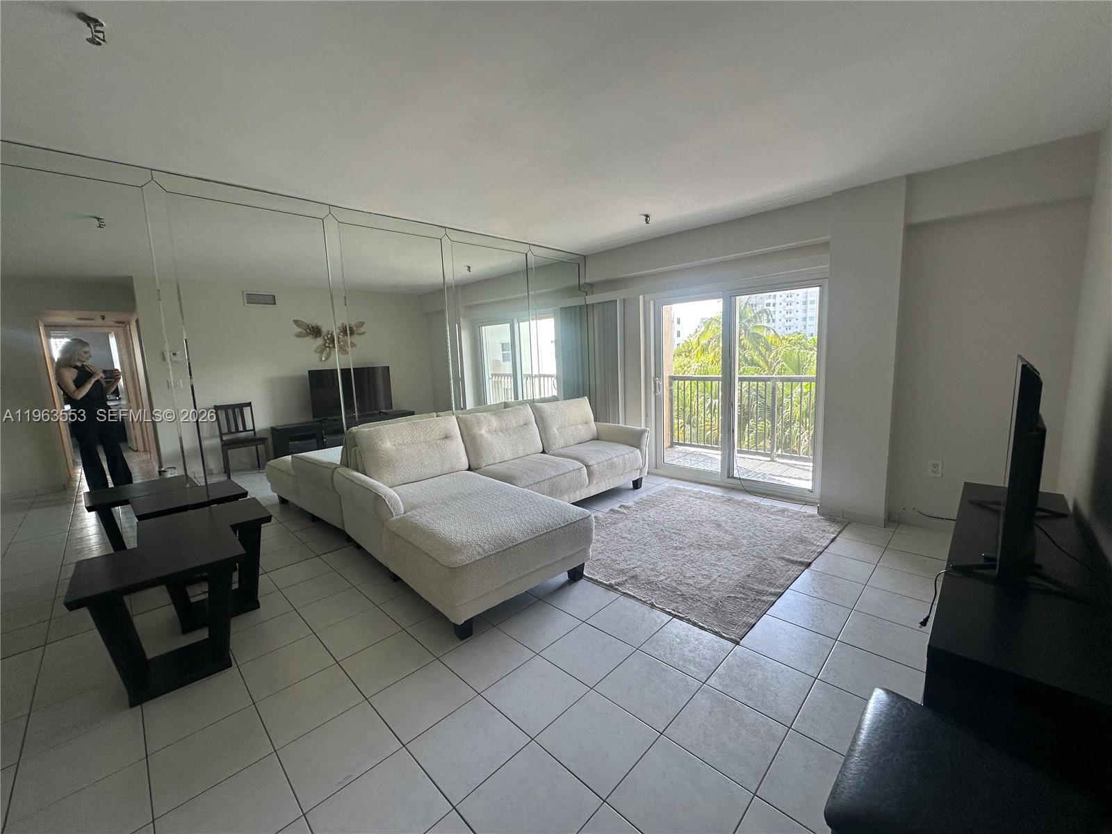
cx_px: 556
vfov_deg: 85.7
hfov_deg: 102.1
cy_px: 417
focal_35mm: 14
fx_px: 450
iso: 80
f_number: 2.2
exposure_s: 1/99
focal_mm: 2.22
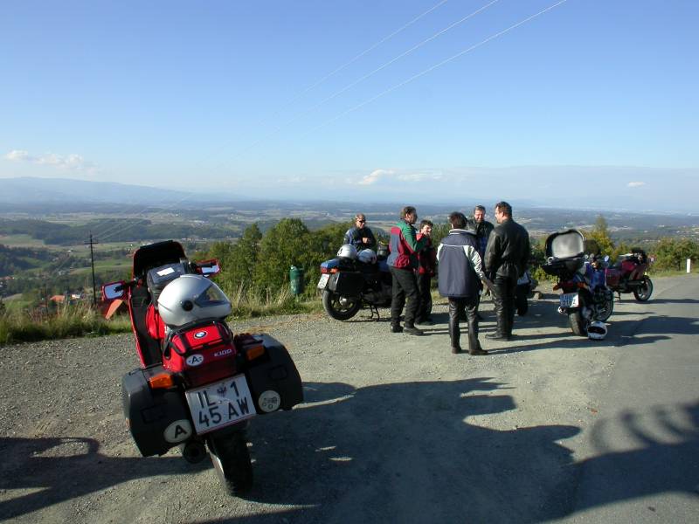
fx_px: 767
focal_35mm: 38
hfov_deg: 49.0
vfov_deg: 37.7
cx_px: 350
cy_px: 262
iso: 100
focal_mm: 7.85
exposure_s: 1/250
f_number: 6.7
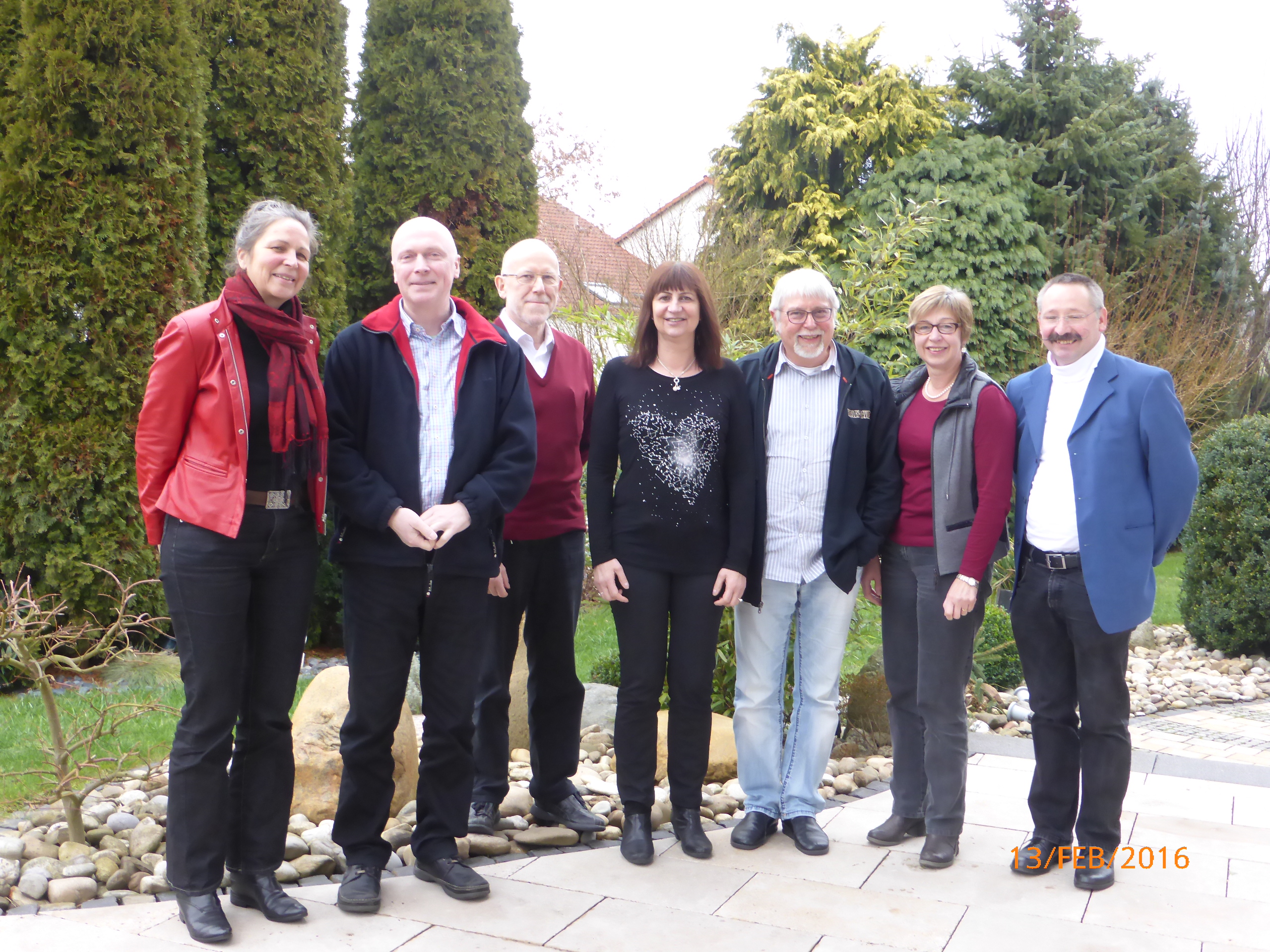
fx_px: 1468
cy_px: 476
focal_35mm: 40
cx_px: 635
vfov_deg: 36.0
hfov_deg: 46.8
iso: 250
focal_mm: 6.9
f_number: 3.9
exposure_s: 1/60
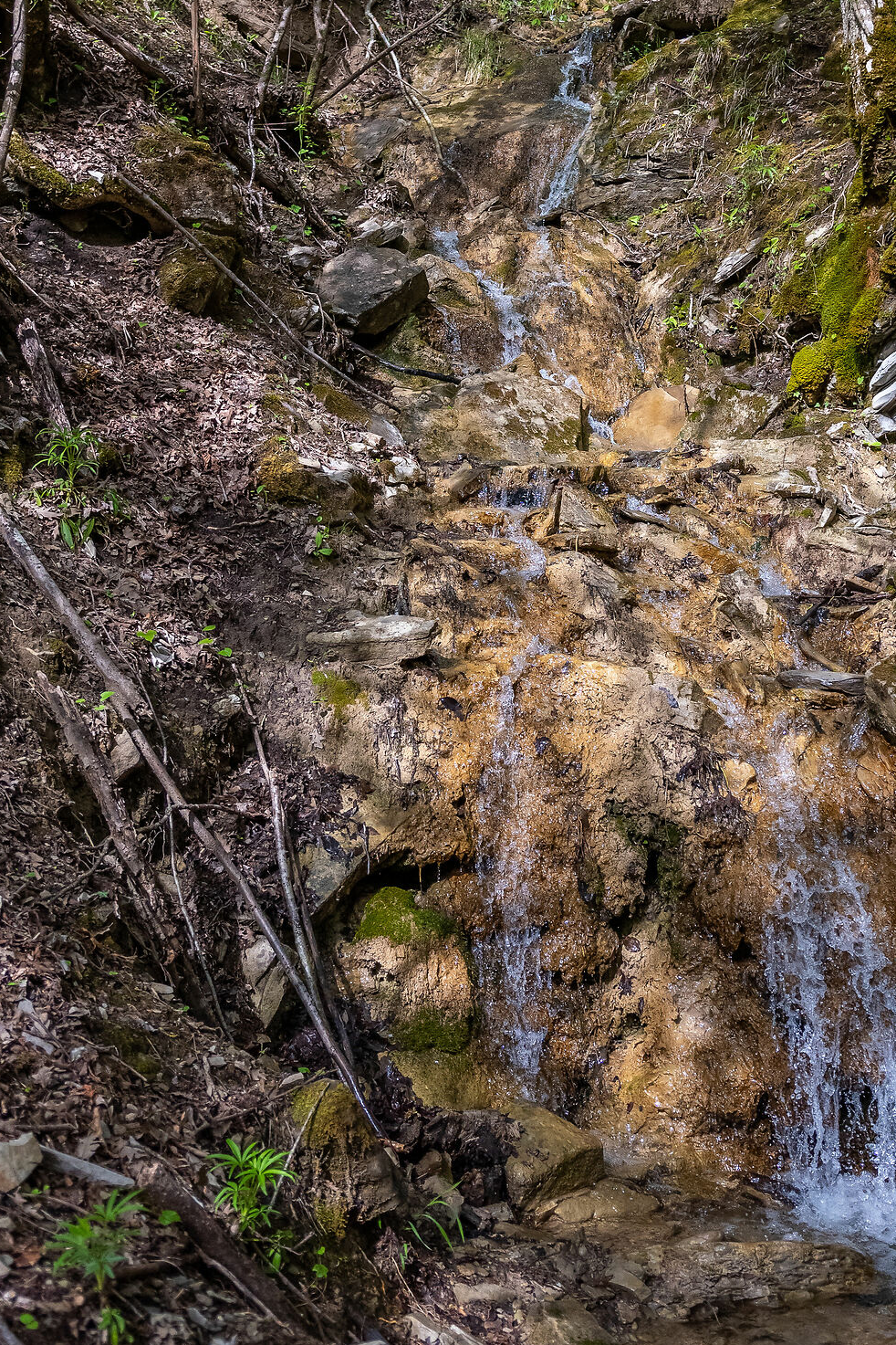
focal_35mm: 44
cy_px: 423
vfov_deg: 43.7
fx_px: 1643
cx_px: 608
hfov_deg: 30.3
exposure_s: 1/8000
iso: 640
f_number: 2.5
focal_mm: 18
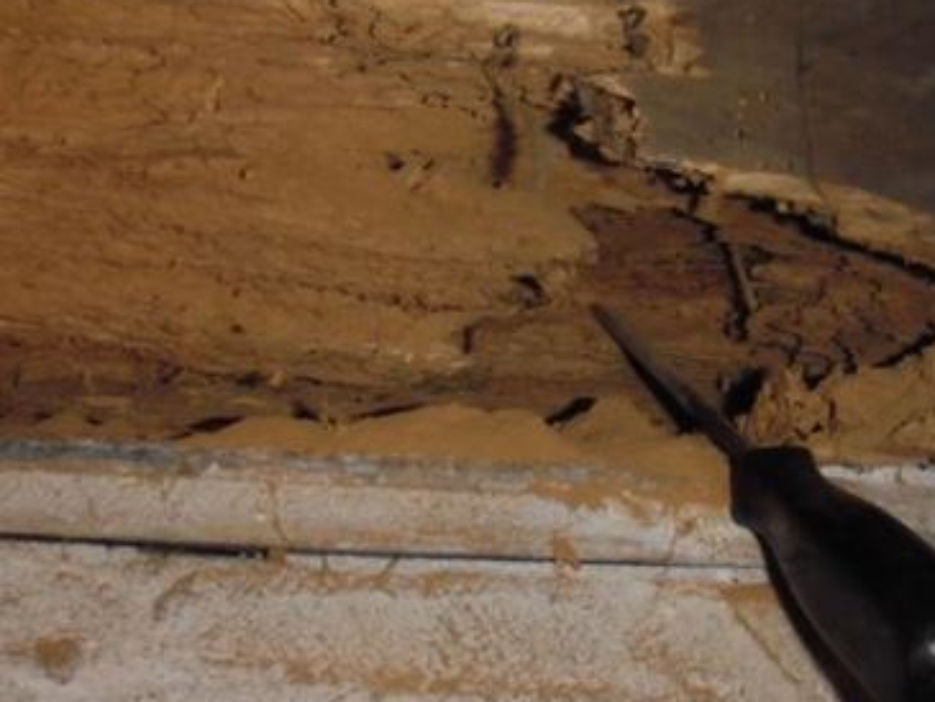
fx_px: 1621
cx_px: 492
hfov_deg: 32.2
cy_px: 333
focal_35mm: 60
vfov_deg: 24.4
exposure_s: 1/30
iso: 125
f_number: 3.5
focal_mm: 6.7
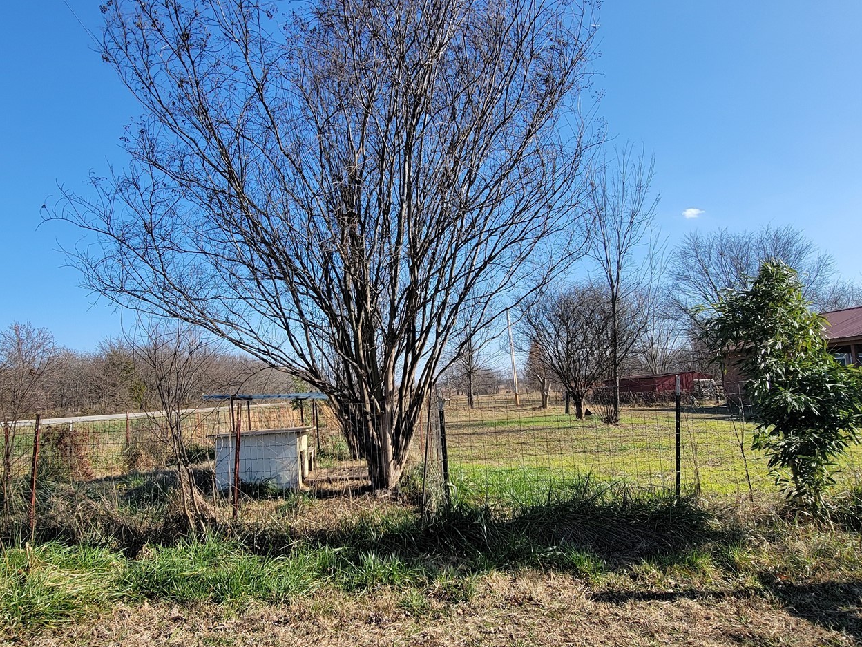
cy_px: 331
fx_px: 498
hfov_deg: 81.7
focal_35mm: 20
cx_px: 408
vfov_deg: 66.0
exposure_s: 1/1192
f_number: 2.2
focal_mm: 2.2
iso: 50
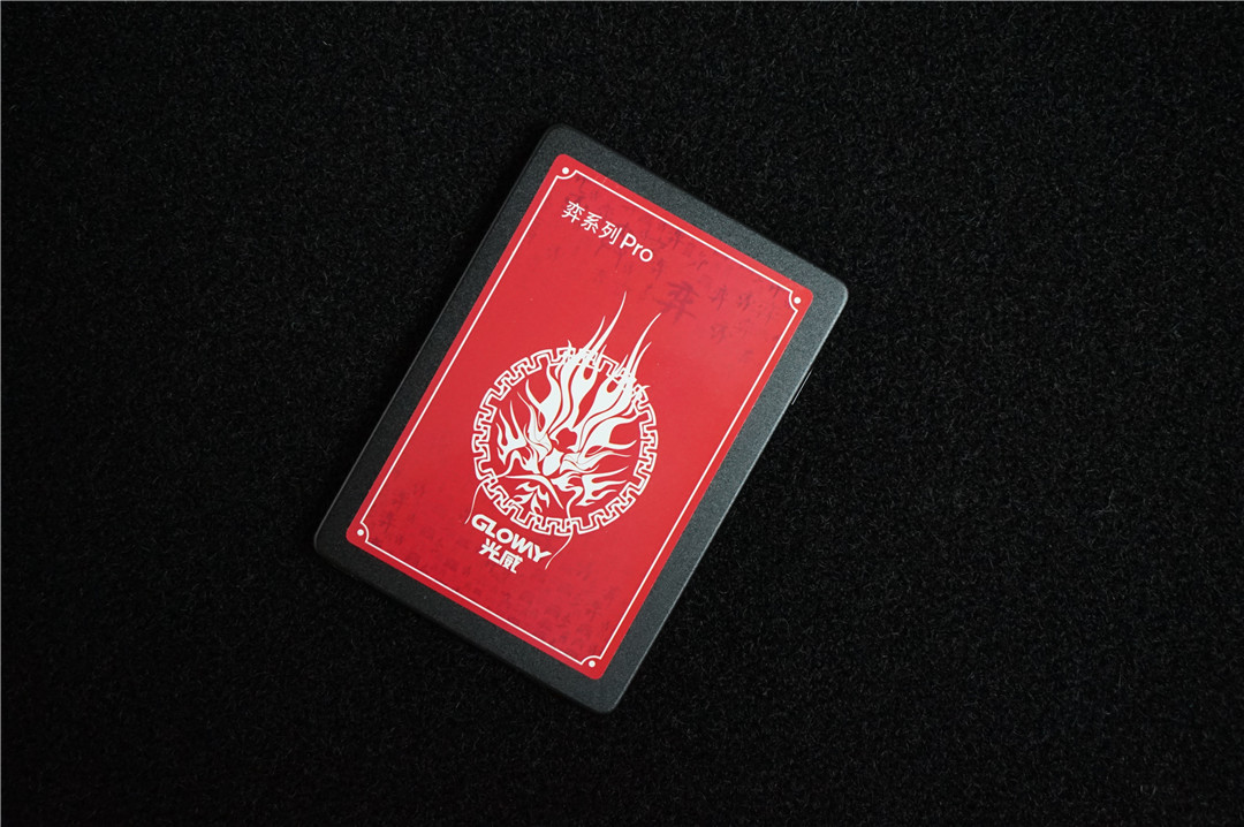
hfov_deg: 43.6
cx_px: 622
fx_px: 1554
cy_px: 414
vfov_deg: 29.8
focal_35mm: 45
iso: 2000
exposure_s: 1/60
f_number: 5
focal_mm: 30
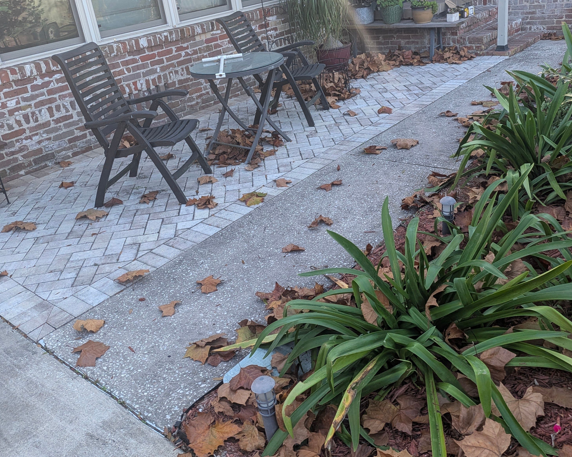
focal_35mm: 32
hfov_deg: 55.7
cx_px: 290
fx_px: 542
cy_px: 182
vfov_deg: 45.5
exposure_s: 1/349
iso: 80
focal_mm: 4.53
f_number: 1.7
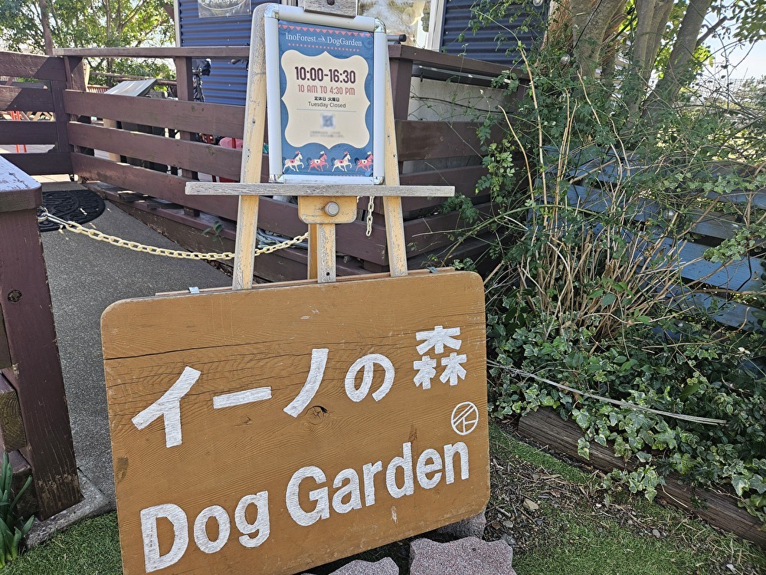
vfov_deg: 58.9
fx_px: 509
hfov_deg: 73.9
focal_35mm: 23
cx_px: 383
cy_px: 288
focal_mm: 5.4
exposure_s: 1/180
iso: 32
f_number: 1.8
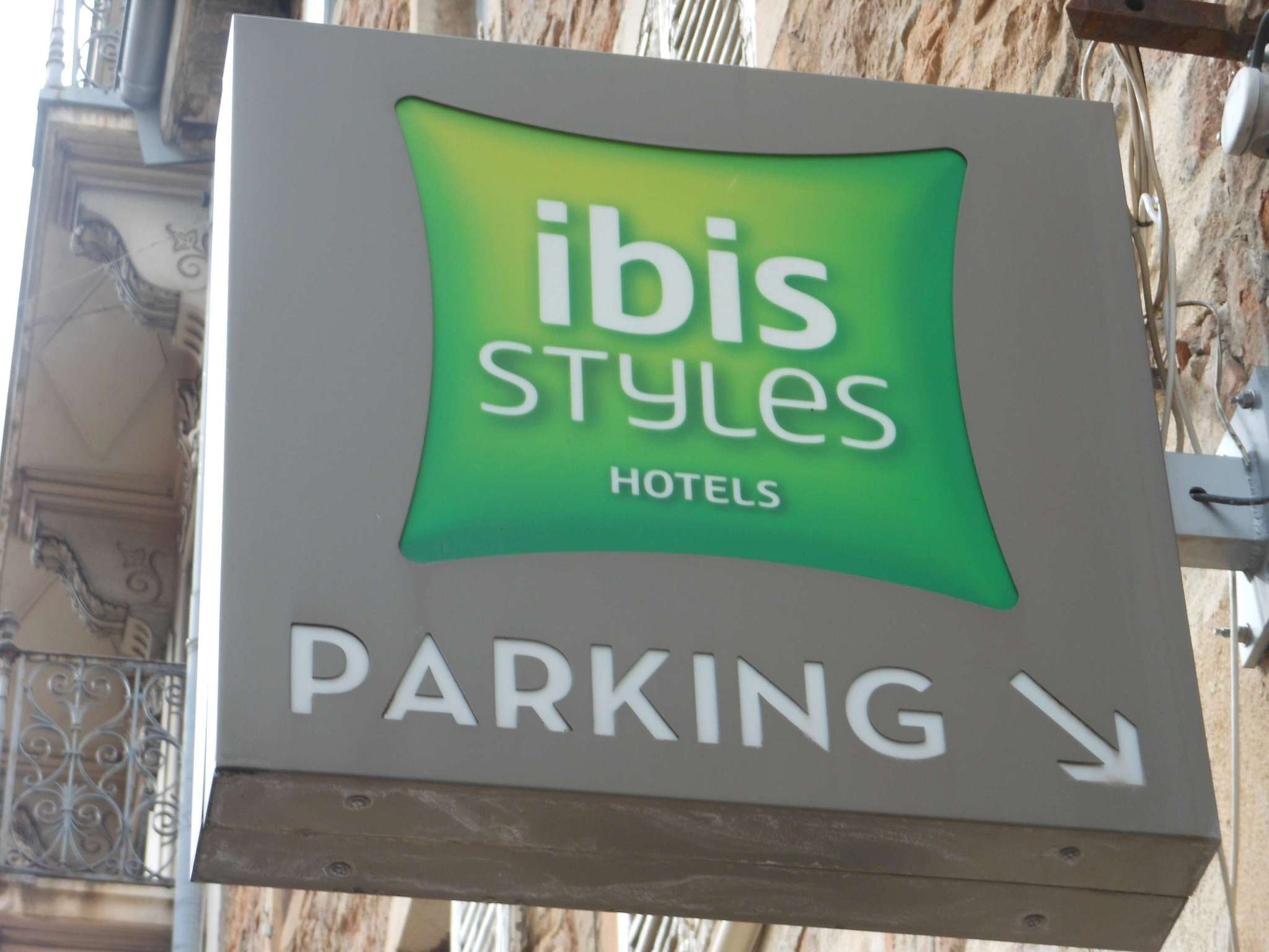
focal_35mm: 111
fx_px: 4069
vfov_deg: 13.3
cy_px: 476
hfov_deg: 17.7
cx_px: 634
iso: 80
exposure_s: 1/80
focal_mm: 19.7
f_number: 4.8
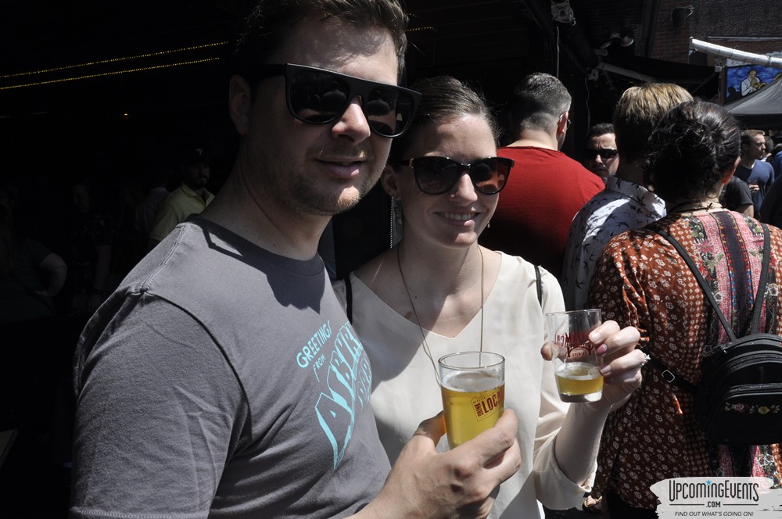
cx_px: 391
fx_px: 586
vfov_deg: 47.8
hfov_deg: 67.4
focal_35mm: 27
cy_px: 260
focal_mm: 18
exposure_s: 1/320
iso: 400
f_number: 18
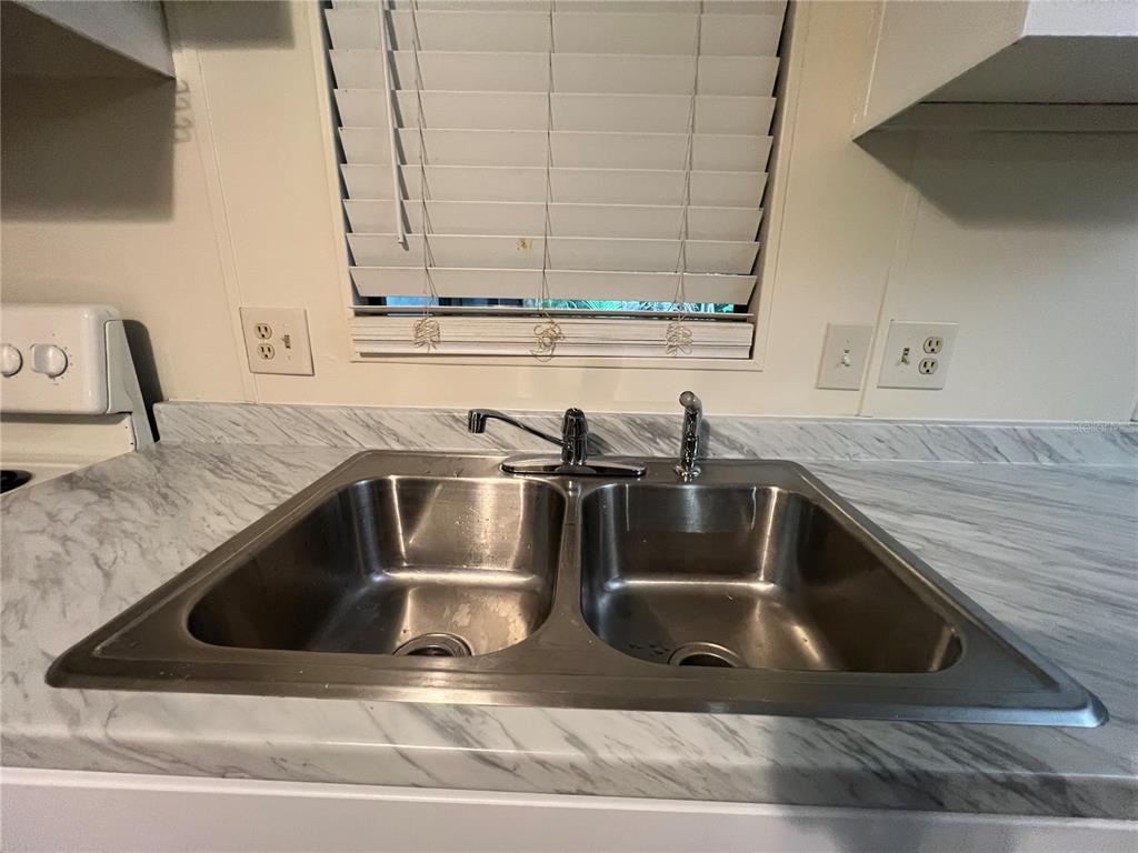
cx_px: 569
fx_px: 427
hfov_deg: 106.2
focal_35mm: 13
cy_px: 426
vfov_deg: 89.9
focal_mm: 1.57
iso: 400
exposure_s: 1/60
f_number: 1.8
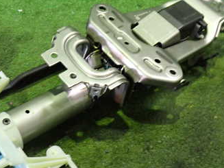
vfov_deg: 26.5
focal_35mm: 55
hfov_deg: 34.4
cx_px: 65
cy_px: 87
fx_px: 356
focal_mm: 5.4
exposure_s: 1/30
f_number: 2.3
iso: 640
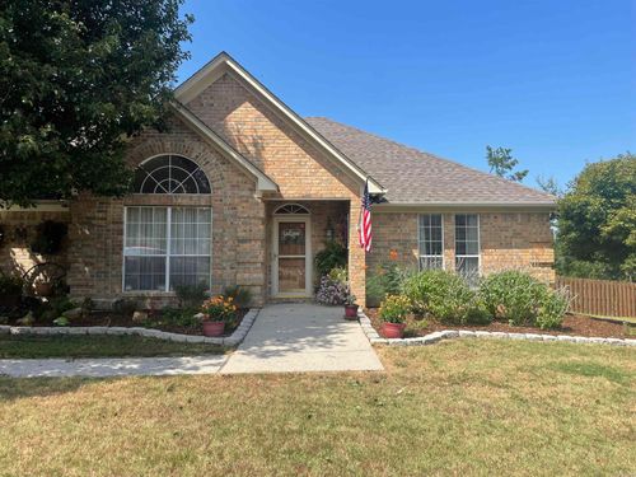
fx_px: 478
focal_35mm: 26
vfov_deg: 53.1
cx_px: 318
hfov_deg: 67.3
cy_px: 238
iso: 32
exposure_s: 1/2353
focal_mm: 4.2
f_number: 1.6
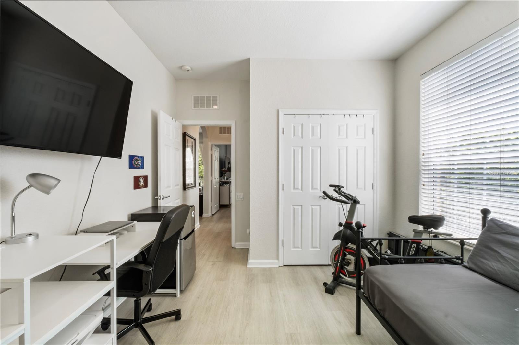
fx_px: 216
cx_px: 260
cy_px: 172
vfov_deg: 77.3
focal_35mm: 15
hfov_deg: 100.4
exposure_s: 1/50
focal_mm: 10
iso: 320
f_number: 18
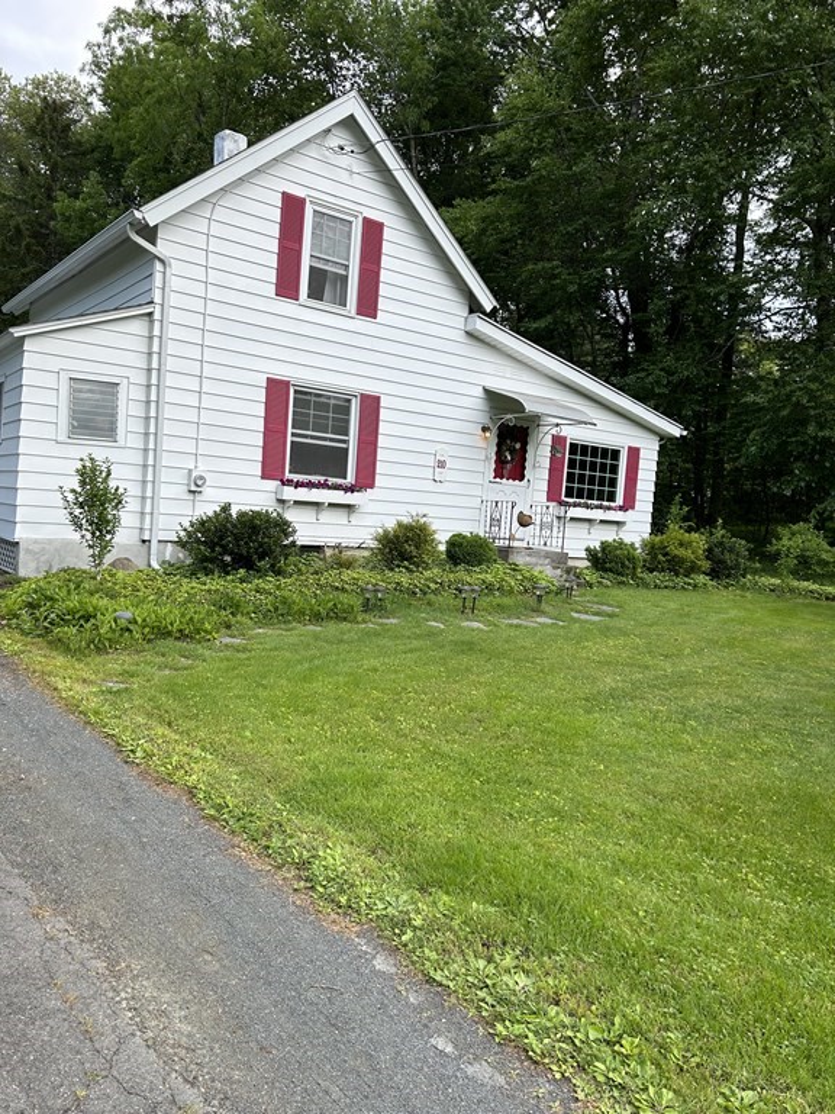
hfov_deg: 53.1
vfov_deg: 67.3
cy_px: 557
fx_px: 836
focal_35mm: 26
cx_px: 418
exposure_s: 1/1224
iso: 50
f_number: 1.5
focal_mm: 5.7
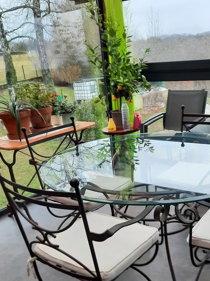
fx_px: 299
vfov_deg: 49.0
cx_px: 138
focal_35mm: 37
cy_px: 195
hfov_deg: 38.3
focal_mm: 4.6
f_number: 2
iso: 80
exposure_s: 1/50
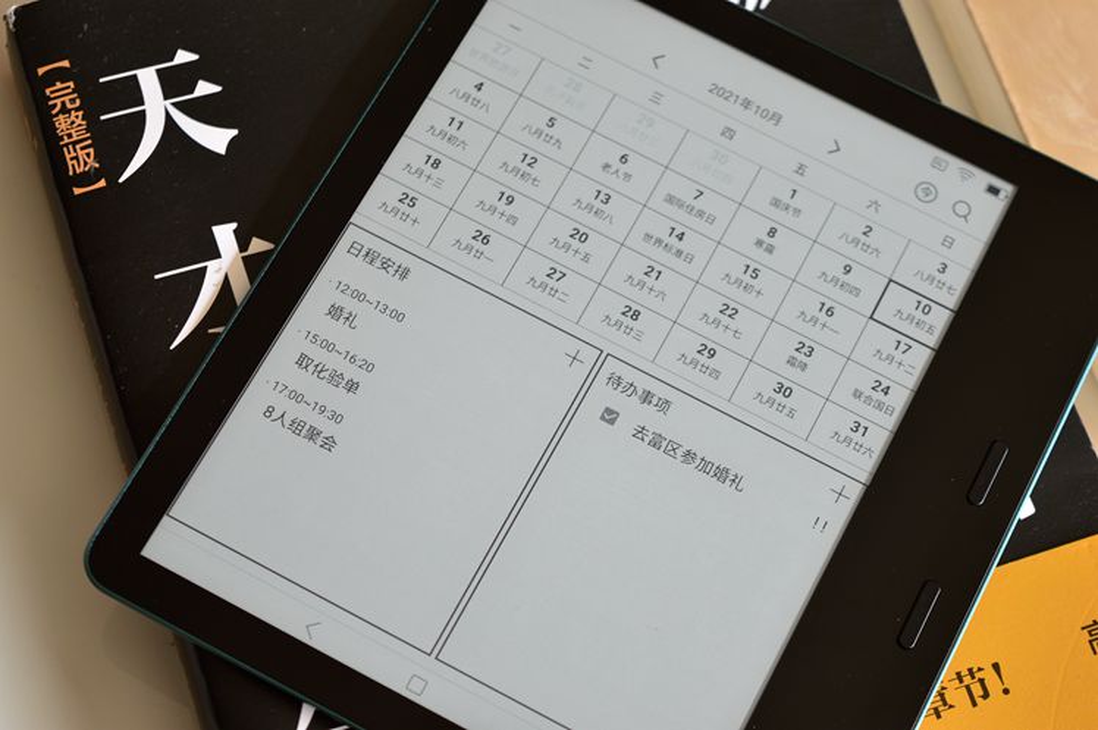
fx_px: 2513
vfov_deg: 16.5
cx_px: 549
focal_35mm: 82
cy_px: 365
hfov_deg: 24.6
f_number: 5.6
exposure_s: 1/13
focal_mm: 55
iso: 100
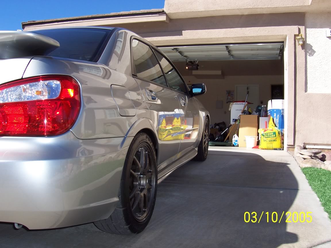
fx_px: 325
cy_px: 124
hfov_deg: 54.0
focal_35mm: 34
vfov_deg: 41.8
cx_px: 166
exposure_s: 1/350
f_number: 5.6
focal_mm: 5.6
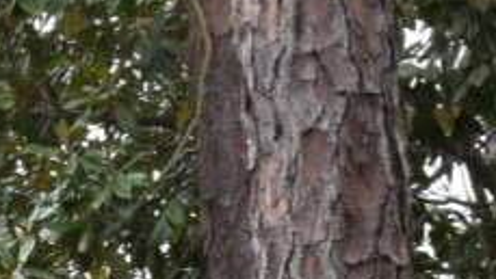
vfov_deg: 3.8
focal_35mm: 311
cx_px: -760
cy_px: 802
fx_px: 4092
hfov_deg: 6.5
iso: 320
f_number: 8
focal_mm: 28
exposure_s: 1/250
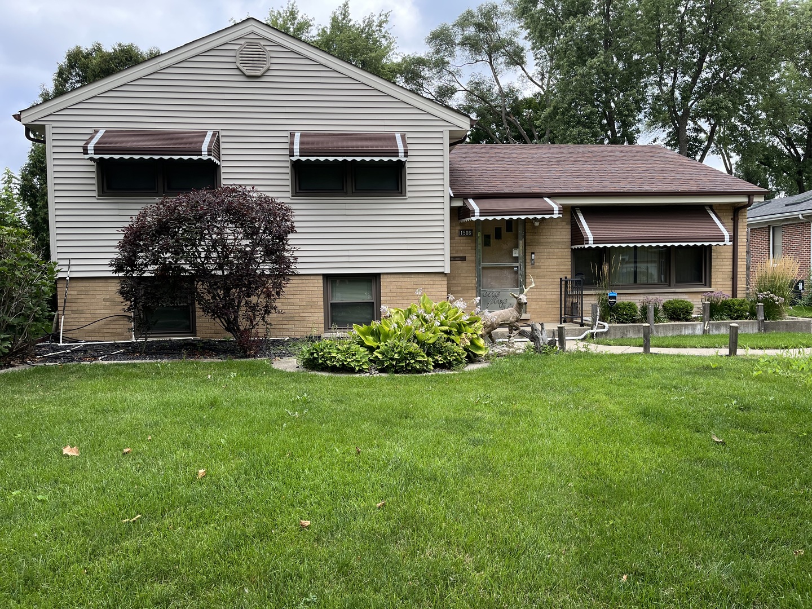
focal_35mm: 26
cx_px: 406
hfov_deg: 67.3
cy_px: 304
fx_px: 610
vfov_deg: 53.1
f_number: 1.6
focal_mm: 5.1
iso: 50
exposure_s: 1/827
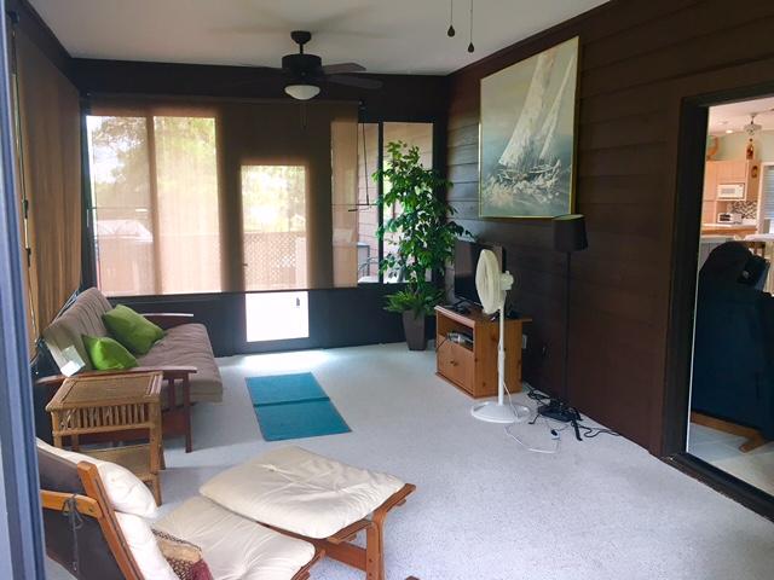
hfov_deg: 61.7
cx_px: 387
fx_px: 648
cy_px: 290
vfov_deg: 48.2
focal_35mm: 29
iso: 25
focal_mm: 4.15
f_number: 2.2
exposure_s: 1/30
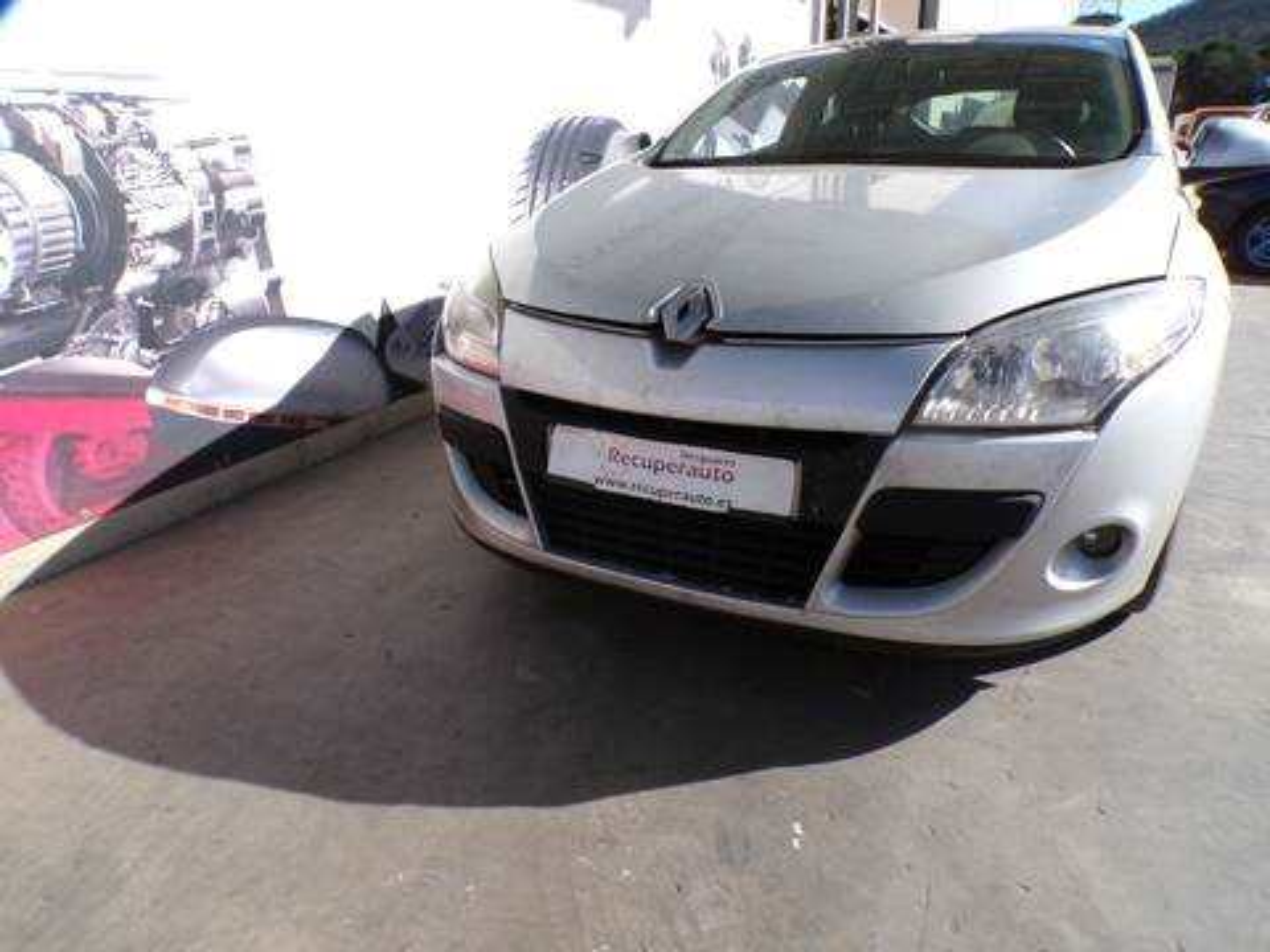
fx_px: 881
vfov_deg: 56.8
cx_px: 635
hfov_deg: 71.6
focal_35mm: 24
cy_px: 476
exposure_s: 1/320
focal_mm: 4.3
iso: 100
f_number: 5.8
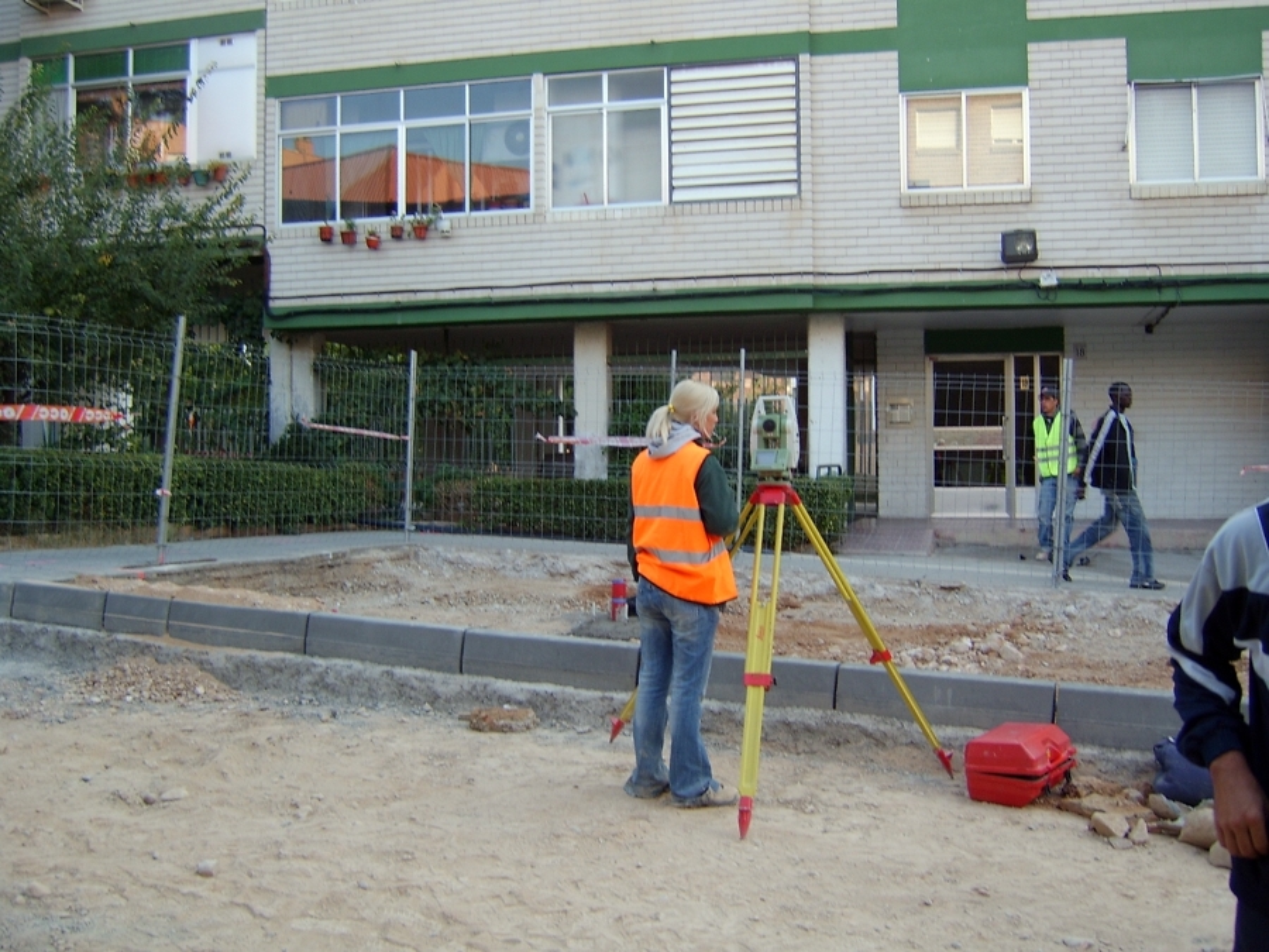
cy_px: 476
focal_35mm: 31
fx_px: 1136
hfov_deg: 58.4
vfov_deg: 45.4
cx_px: 634
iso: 71
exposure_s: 1/148
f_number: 2.7
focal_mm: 8.13
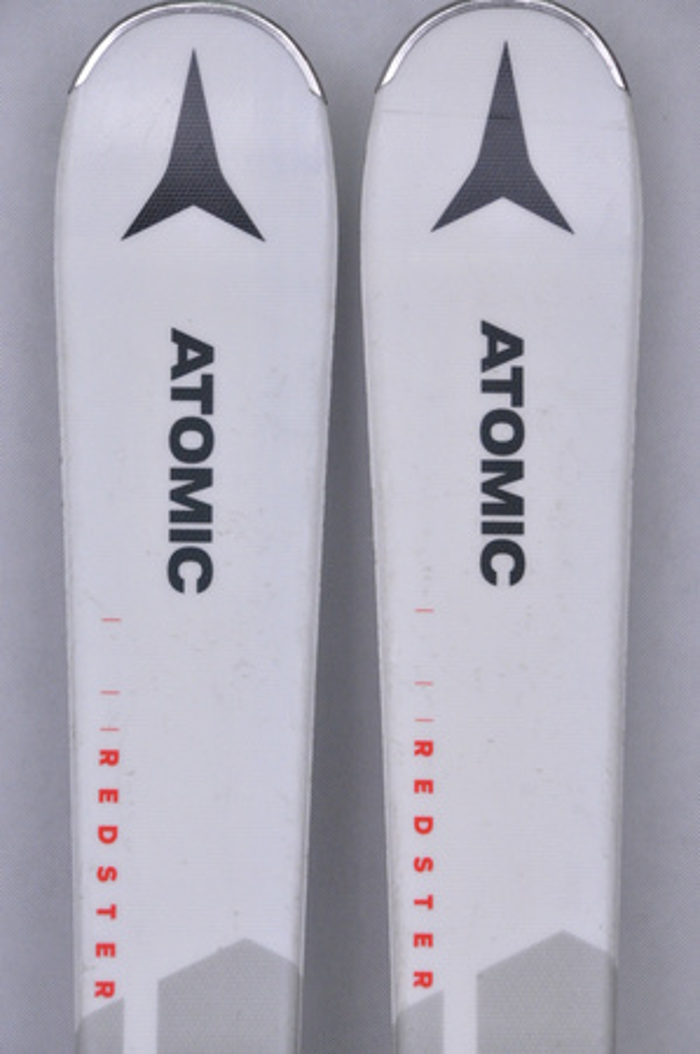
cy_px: 527
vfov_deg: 13.1
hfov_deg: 8.7
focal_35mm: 158
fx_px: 4604
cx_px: 350
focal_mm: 105
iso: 3200
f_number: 9.5
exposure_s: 1/125
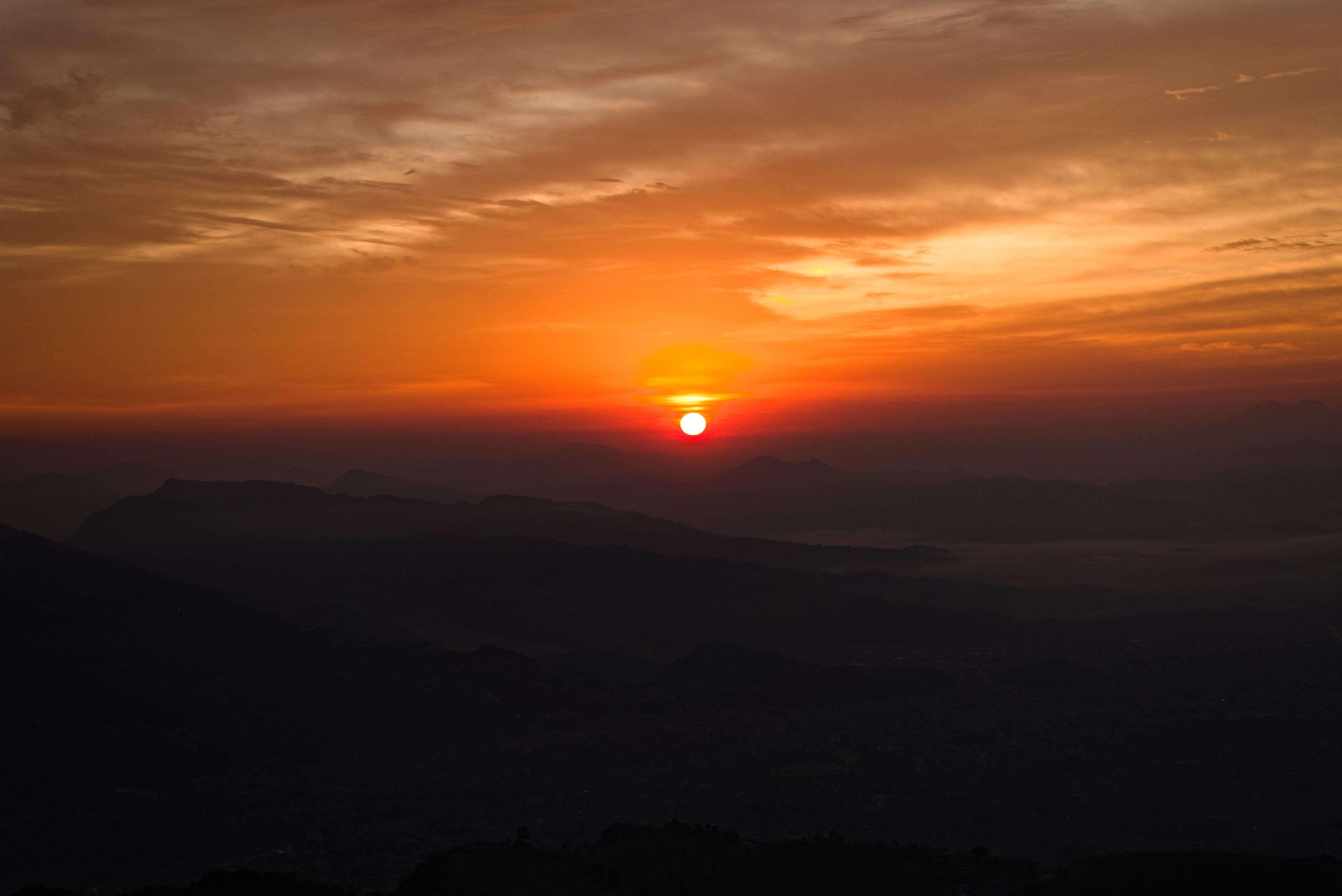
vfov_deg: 19.5
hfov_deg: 28.8
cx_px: 671
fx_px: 2610
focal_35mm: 70
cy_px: 448
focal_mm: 25.7
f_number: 4
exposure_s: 1/200
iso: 125
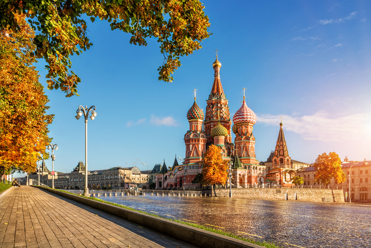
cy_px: 124
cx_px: 186
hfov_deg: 60.3
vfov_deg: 42.4
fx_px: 320
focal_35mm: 31
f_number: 10
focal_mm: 31
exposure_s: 1/160
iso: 80
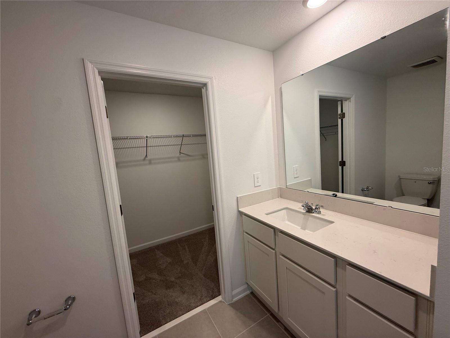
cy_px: 169
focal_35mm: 14
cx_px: 225
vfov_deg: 85.7
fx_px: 182
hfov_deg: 102.1
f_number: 2.2
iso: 125
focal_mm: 2.22
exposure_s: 1/120
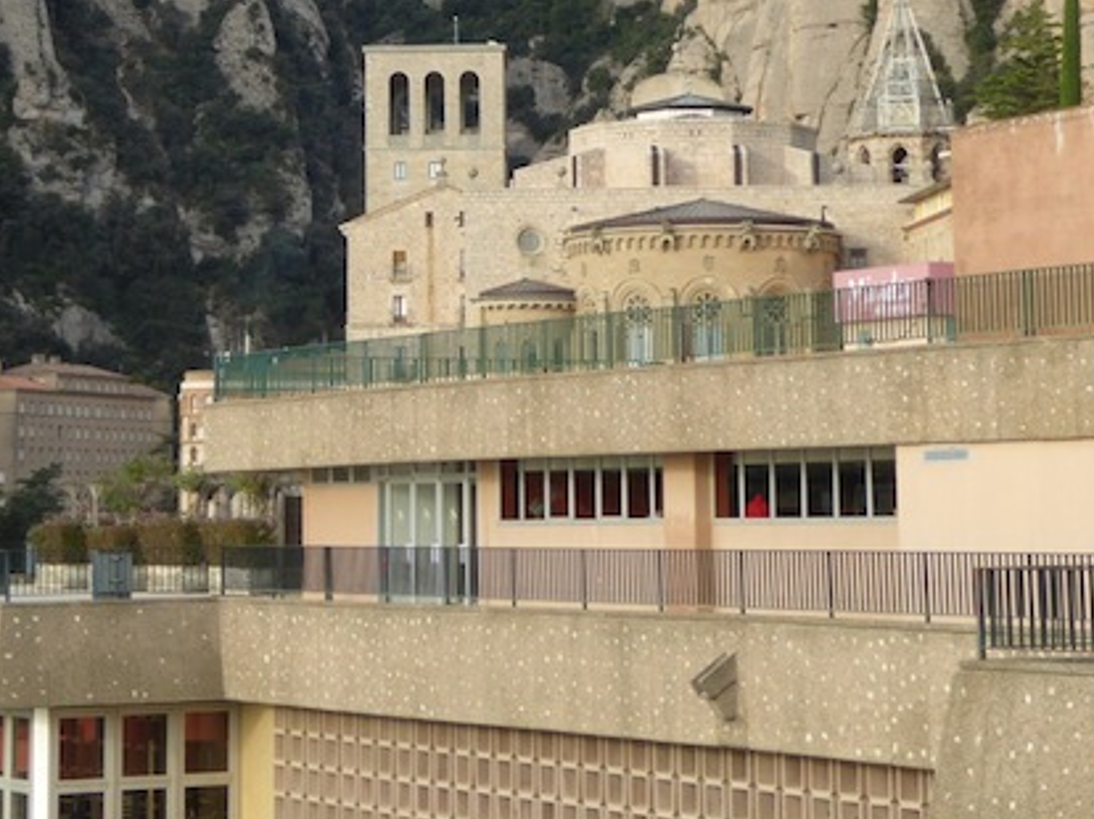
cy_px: 53
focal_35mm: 116
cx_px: 447
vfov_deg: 12.6
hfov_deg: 17.0
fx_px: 3664
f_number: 4.2
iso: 100
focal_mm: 10.3
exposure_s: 1/160
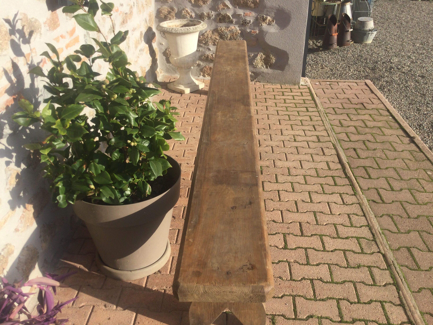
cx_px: 216
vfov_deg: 45.4
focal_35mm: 31
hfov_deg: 58.4
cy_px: 162
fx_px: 388
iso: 25
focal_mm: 3.3
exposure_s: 1/959
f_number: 2.4
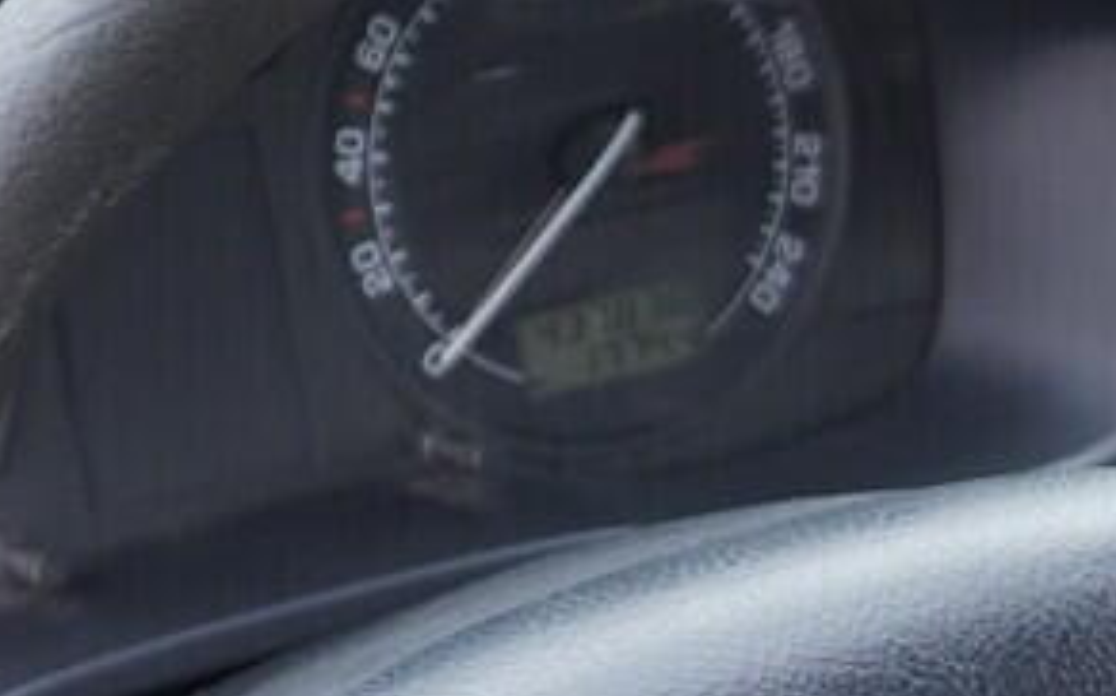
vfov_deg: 7.1
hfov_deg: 11.6
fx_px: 5501
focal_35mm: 181
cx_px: 699
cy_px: 1033
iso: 250
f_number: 2.8
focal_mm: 24
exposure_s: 1/40
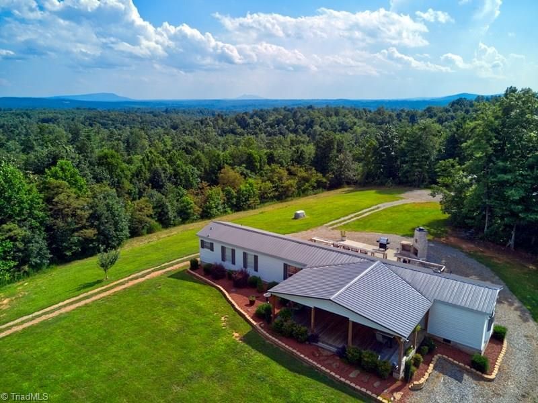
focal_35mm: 26
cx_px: 269
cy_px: 202
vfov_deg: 53.1
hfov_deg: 67.3
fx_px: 404
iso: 100
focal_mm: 4.7
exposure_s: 1/60
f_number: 2.2
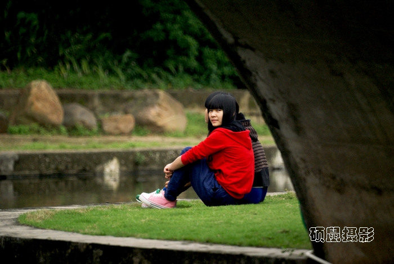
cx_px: 197
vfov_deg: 1.8
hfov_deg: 2.7
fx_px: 8215
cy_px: 132
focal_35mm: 750
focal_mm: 500
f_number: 8
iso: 400
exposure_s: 1/640
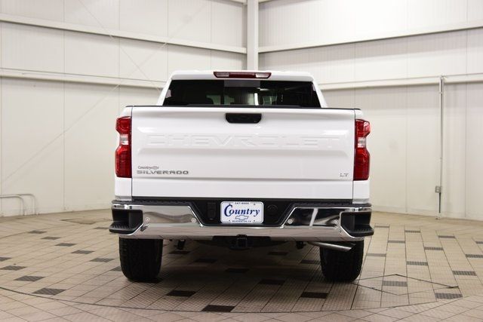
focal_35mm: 51
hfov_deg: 38.9
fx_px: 684
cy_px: 161
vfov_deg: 26.5
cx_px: 242
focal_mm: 34
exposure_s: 1/30
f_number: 7.1
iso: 720
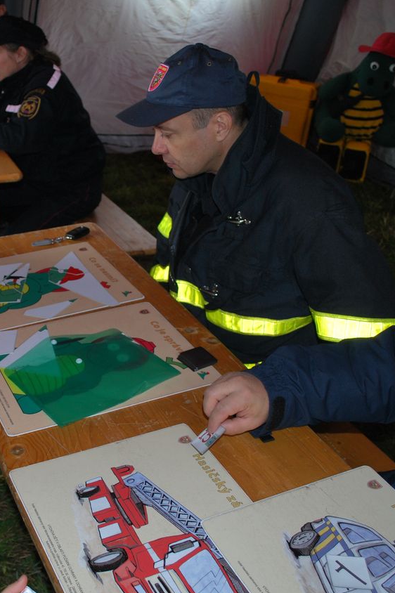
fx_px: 675
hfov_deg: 31.7
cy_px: 299
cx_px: 75
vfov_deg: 47.4
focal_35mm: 41
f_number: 3.5
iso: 200
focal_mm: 18
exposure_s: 1/60
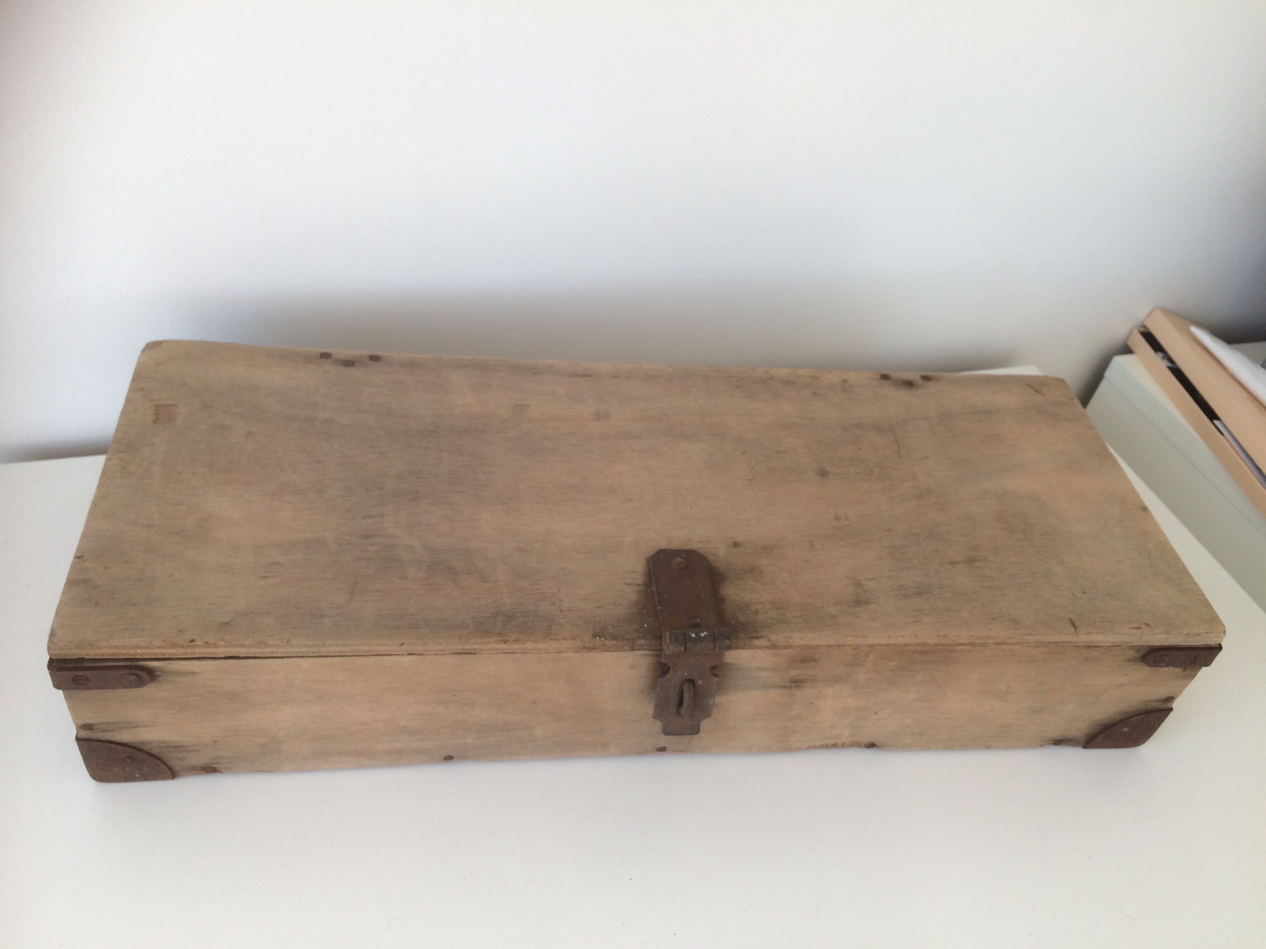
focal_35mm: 29
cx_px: 633
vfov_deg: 48.2
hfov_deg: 61.7
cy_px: 474
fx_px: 1061
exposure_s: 1/213
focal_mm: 4.15
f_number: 2.2
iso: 32
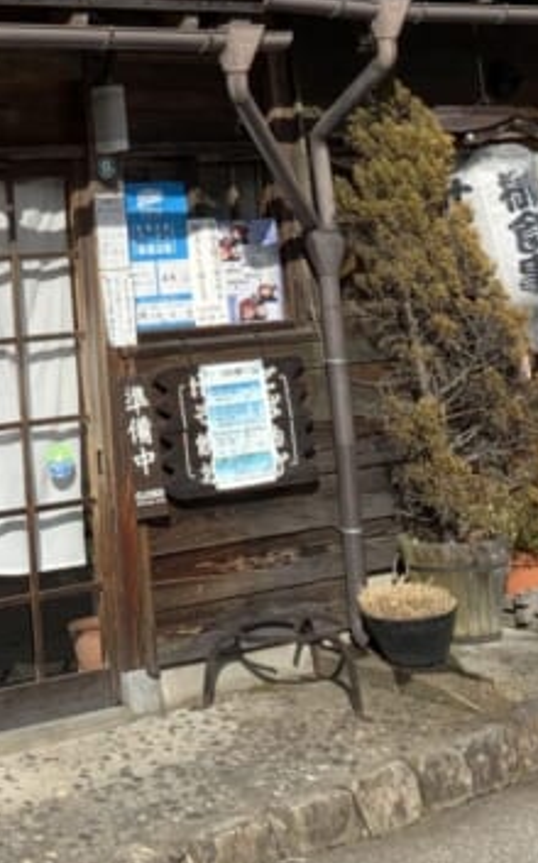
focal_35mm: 80
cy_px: -132
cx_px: -20
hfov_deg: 15.9
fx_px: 1881
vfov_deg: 23.9
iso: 25
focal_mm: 4.25
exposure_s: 1/1880
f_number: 1.8
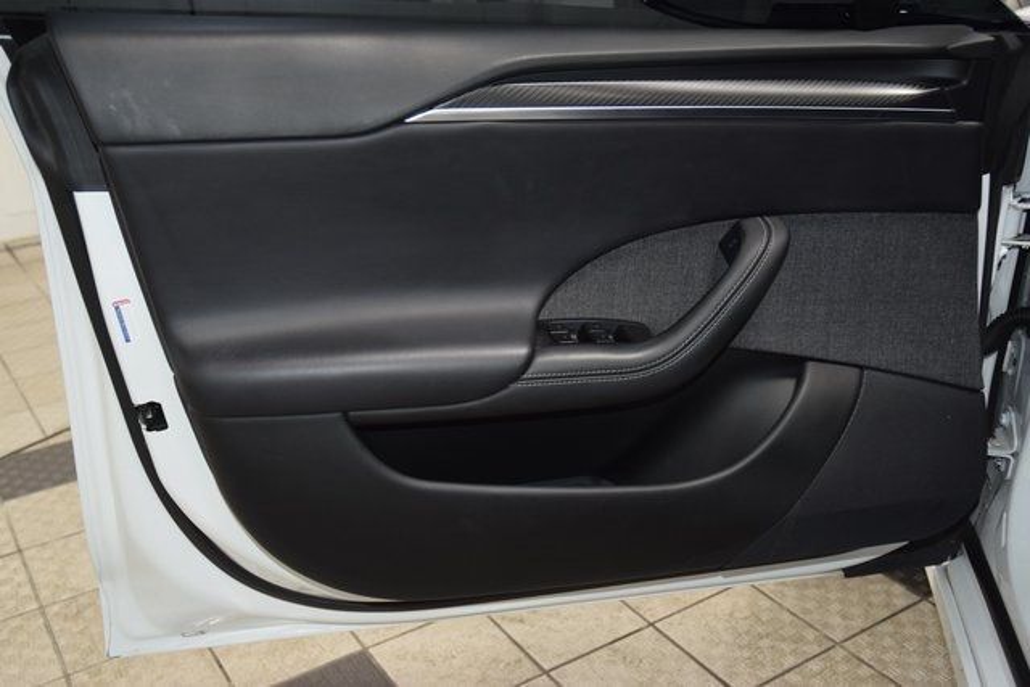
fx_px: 1073
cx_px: 515
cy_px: 344
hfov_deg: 51.3
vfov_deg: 35.5
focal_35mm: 38
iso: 1100
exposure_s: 1/60
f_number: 3.8
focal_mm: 25
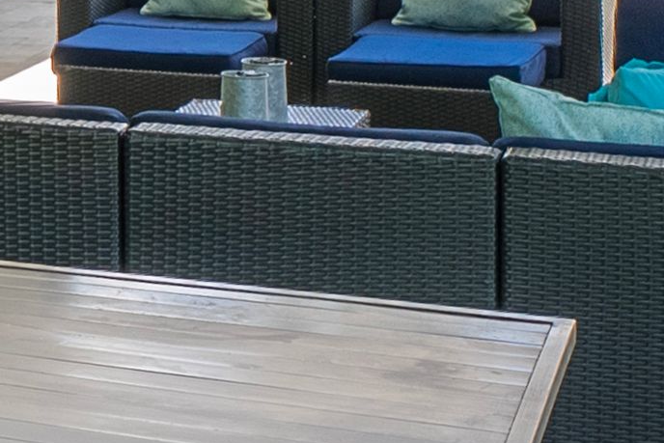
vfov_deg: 12.3
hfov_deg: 16.8
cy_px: 108
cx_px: -317
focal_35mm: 111
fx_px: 2048
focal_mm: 18
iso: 320
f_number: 8
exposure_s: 1/200
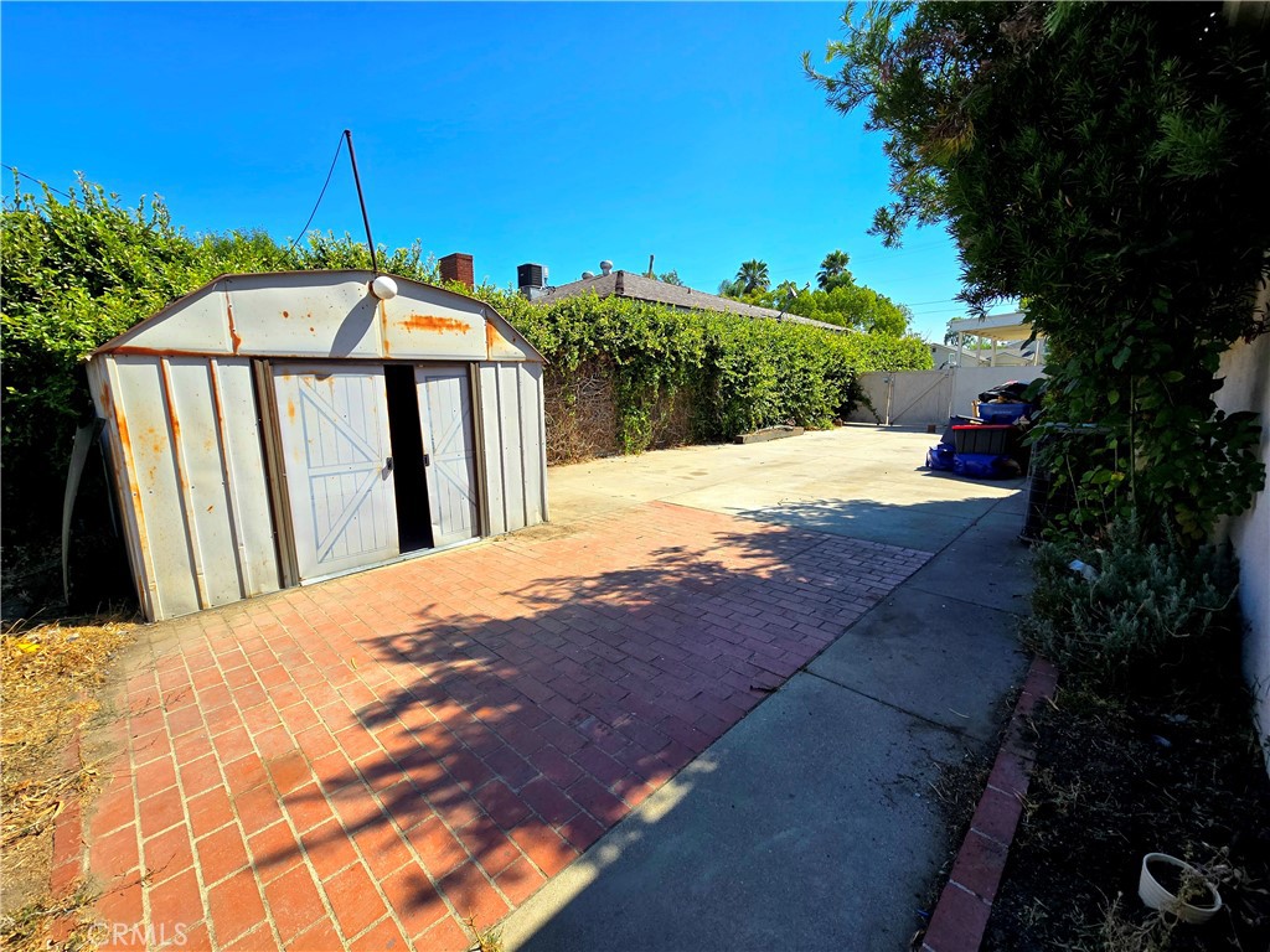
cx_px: 635
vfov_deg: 89.9
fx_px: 477
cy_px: 476
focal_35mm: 13
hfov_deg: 106.2
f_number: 2.2
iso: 50
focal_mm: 2.2
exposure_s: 1/1667
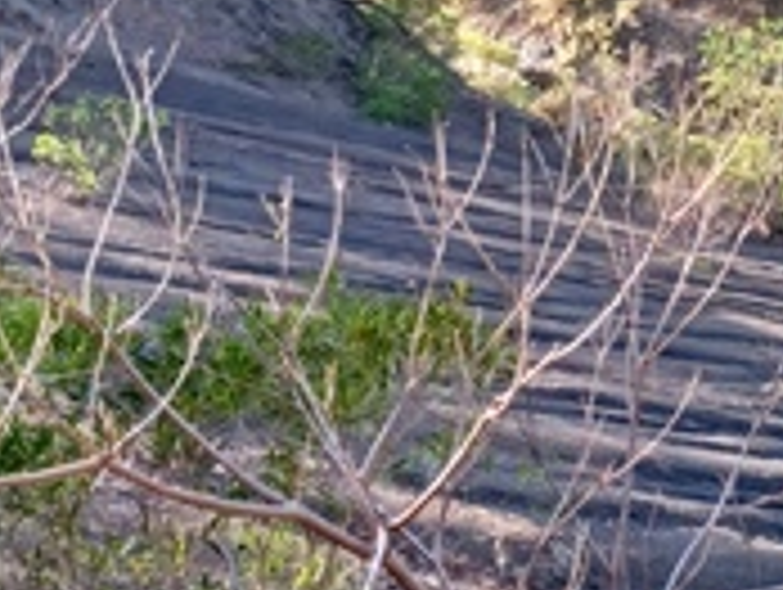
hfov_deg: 22.2
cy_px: -203
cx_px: 688
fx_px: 1948
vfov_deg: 16.2
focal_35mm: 86
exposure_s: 1/60
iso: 40
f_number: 1.8
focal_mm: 4.6
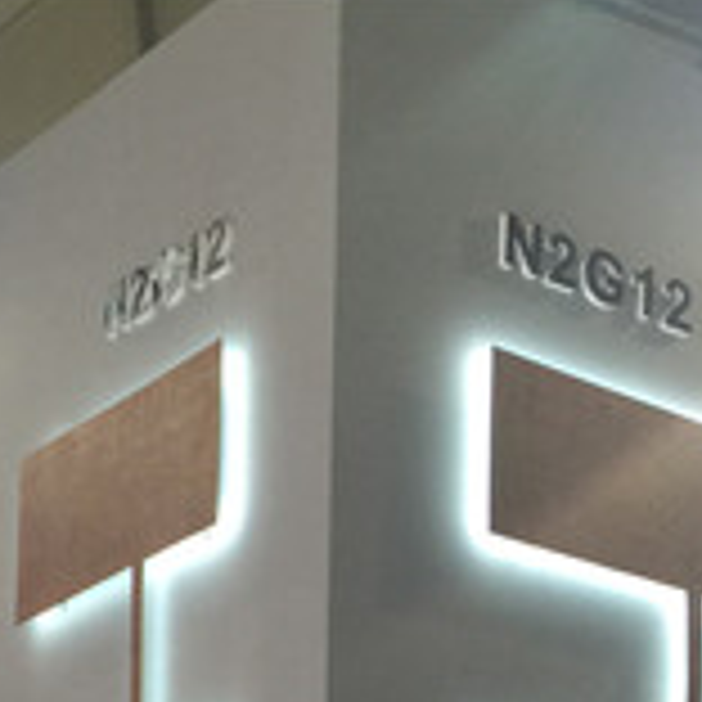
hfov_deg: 14.5
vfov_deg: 13.5
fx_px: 2707
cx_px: 756
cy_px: 1206
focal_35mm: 118
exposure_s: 1/33
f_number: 2.2
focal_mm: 4.15
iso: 40
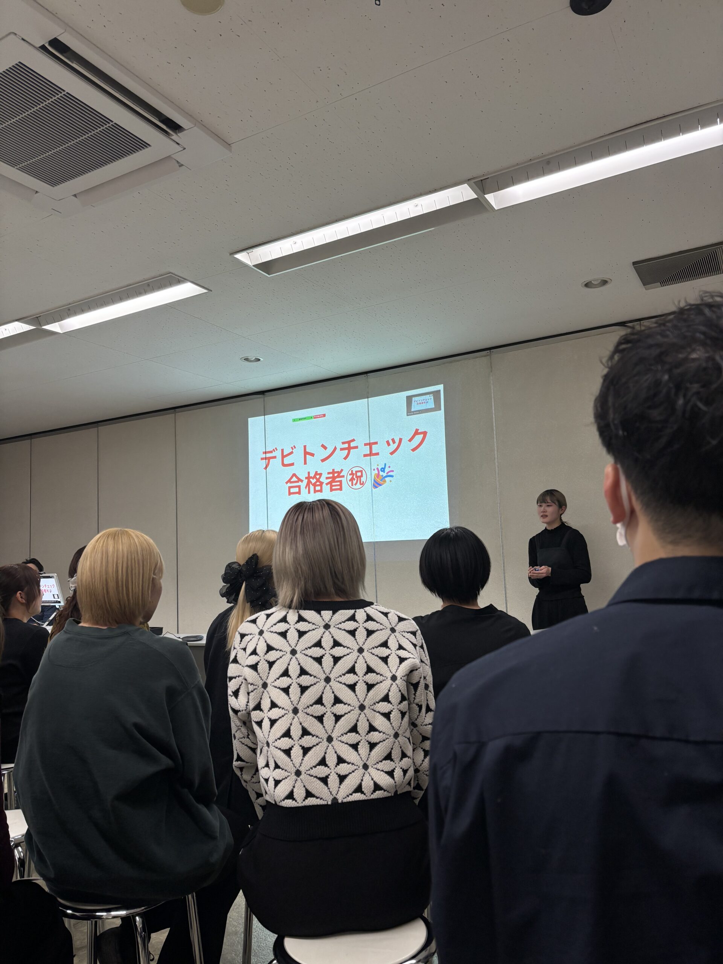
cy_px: 482
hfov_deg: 53.1
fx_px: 724
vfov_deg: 67.3
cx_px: 362
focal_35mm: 26
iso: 100
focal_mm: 5.96
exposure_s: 1/100
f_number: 1.6
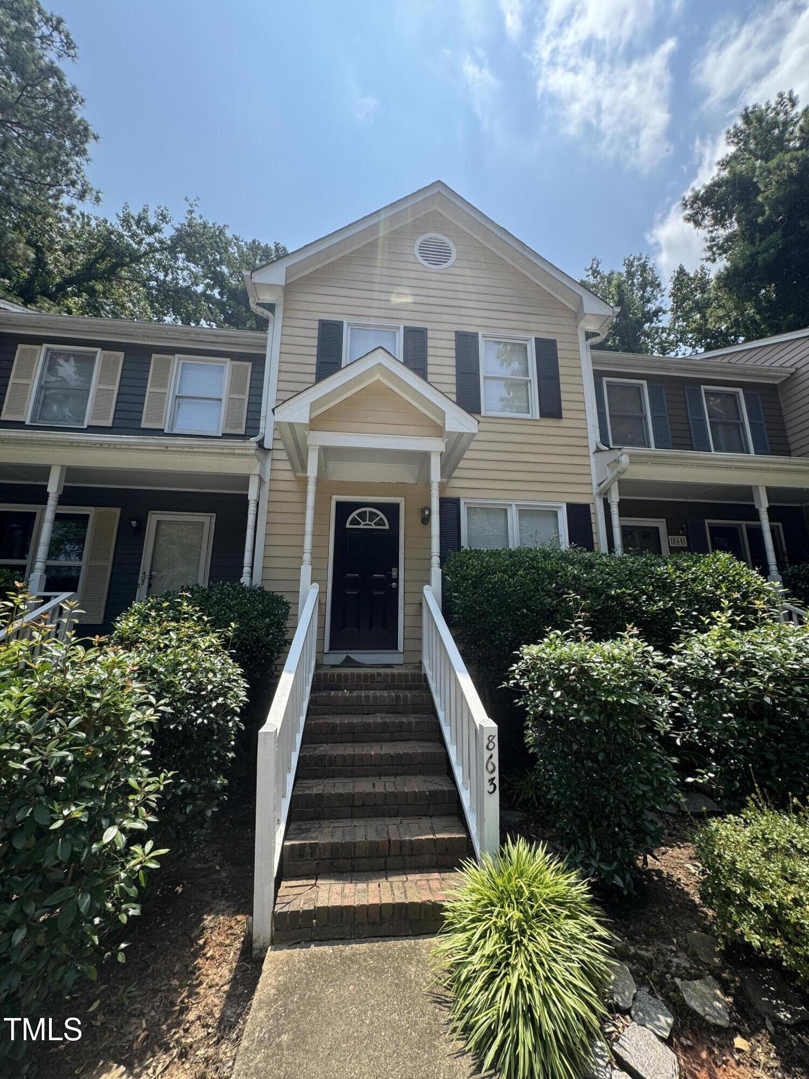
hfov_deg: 85.7
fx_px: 436
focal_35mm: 14
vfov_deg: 102.1
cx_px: 404
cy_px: 540
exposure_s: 1/812
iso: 50
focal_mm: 2.22
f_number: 2.2
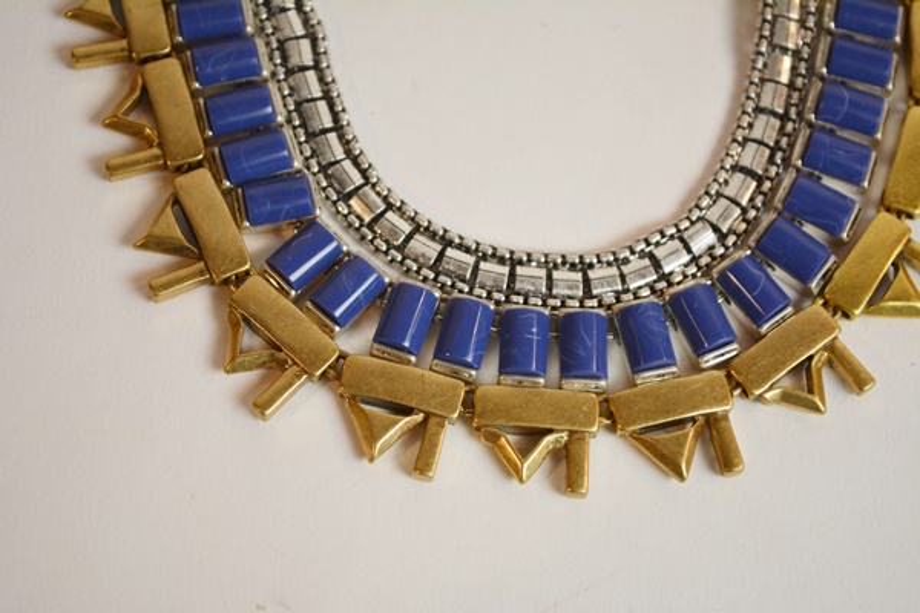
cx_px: 460
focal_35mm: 75
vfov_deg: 18.2
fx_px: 1917
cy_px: 306
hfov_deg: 27.0
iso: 220
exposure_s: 1/125
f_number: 5.6
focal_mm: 50
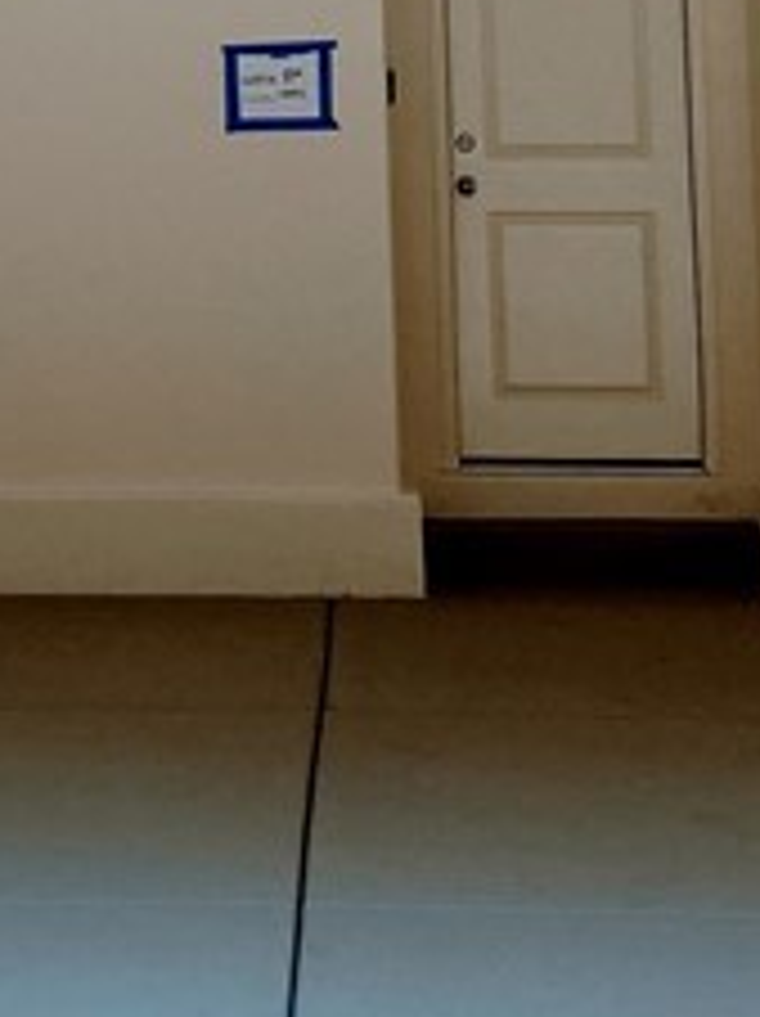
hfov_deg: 12.4
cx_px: 18
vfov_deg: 15.9
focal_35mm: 118
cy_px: -279
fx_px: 3461
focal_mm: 4.25
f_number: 1.8
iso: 32
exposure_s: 1/738
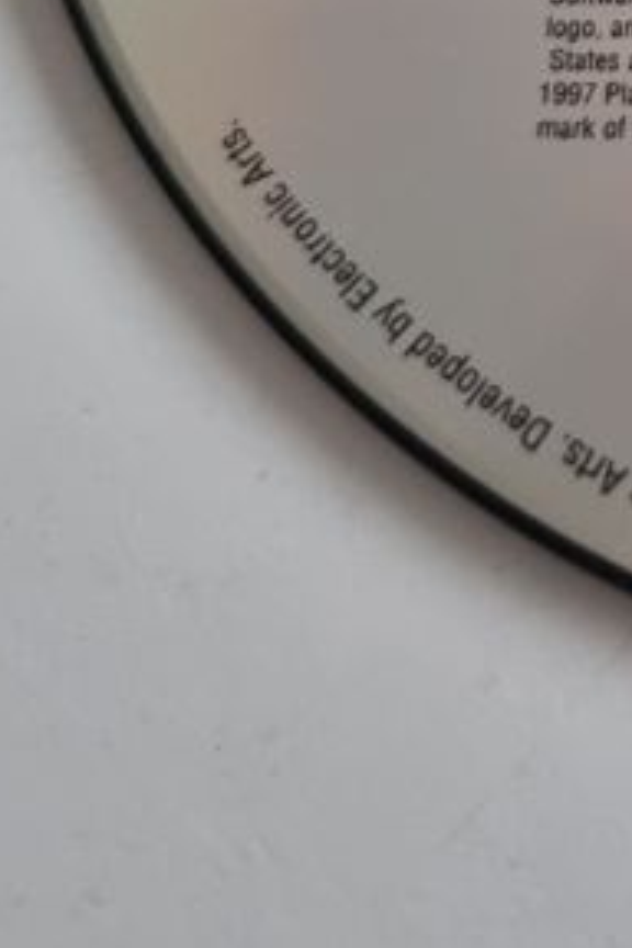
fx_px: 2475
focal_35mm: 94
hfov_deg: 13.3
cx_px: 1076
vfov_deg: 19.9
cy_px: -280
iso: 800
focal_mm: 5.4
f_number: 1.8
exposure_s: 1/50
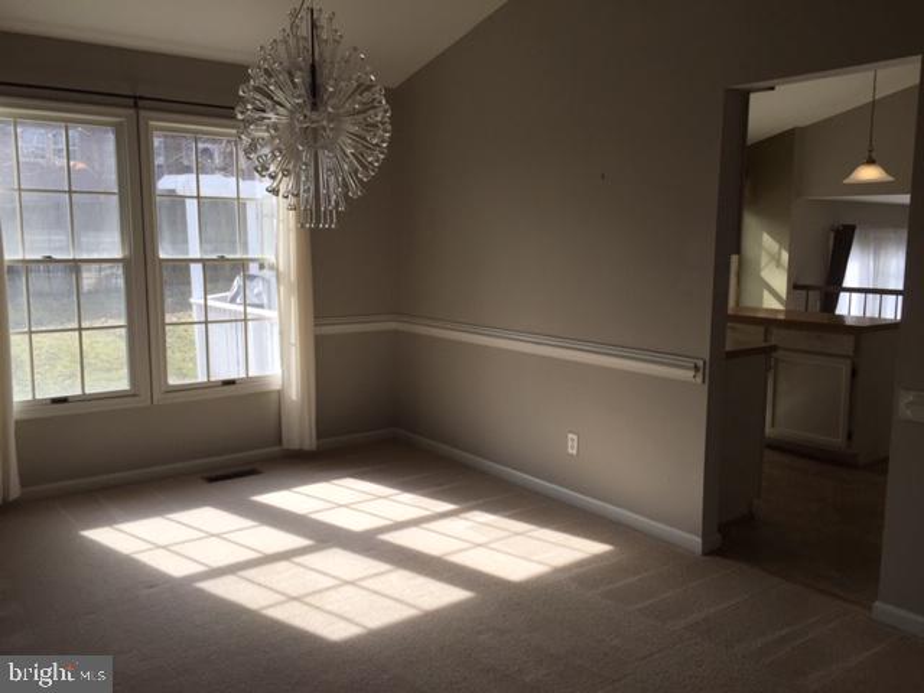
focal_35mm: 29
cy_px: 346
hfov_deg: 61.7
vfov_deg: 48.2
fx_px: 774
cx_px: 462
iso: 32
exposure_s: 1/408
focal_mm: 4.15
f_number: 2.2
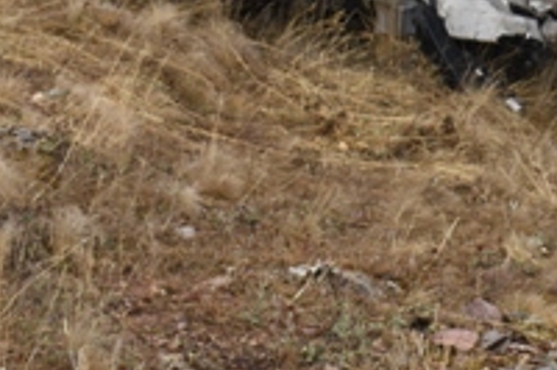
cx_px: 788
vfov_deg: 7.0
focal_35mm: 192
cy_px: -221
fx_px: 2968
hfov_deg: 10.4
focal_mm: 32
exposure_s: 1/160
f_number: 6.3
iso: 200
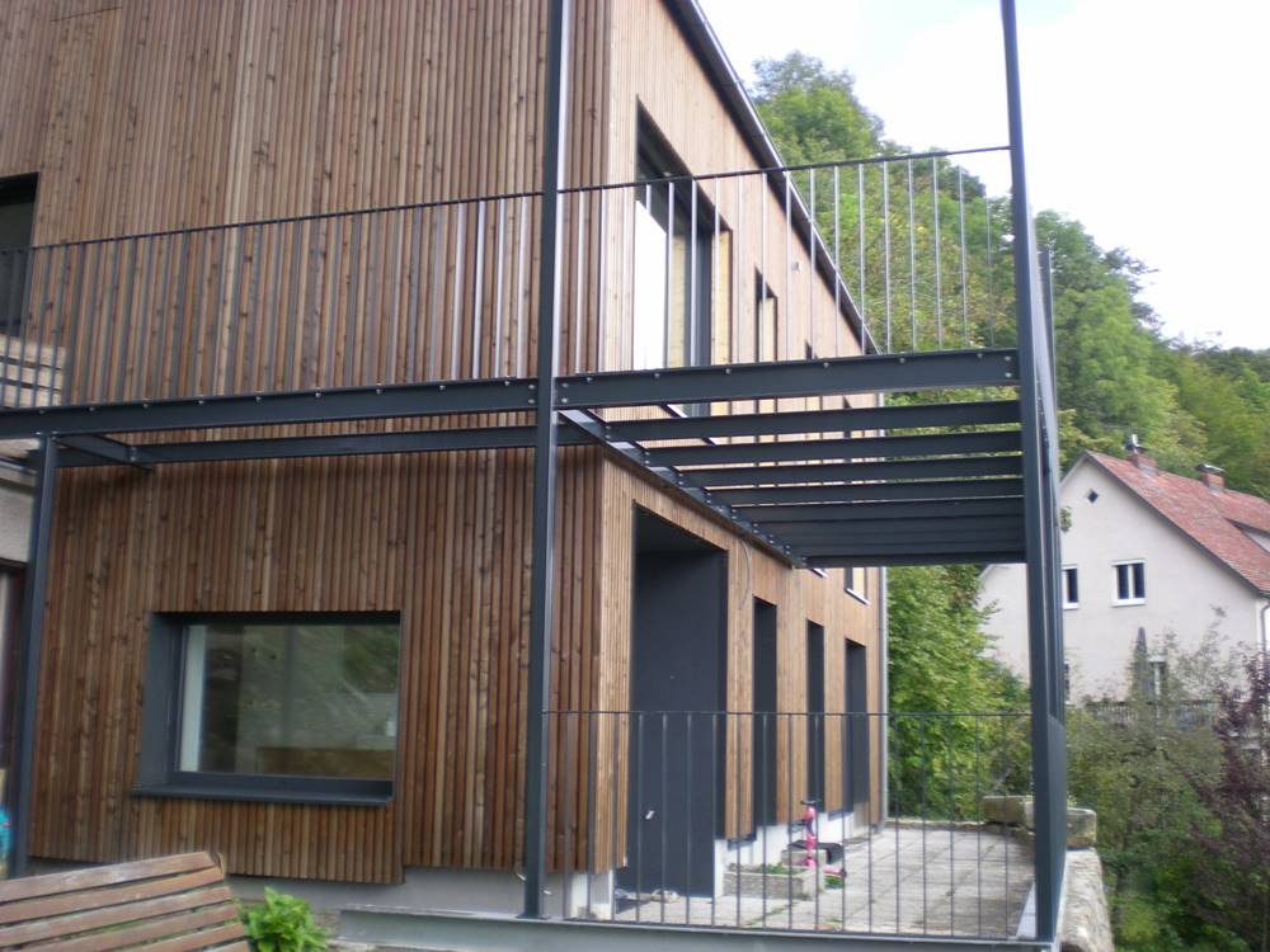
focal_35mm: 38
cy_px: 476
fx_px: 1394
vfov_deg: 37.7
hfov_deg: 49.0
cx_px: 635
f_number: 3.1
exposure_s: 1/141
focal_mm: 6.3
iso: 50
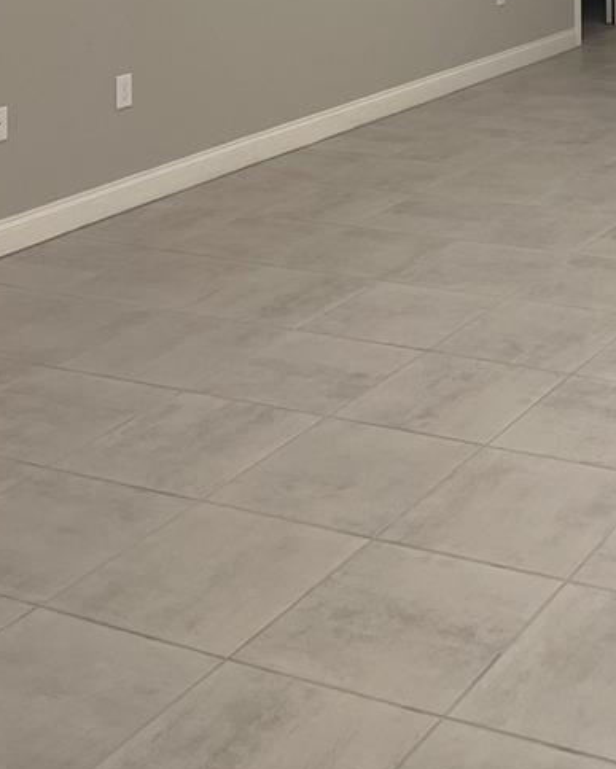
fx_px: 1434
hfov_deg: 22.9
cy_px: -164
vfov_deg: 26.5
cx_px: 672
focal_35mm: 63
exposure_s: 1/60
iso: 80
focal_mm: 5.1
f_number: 1.6
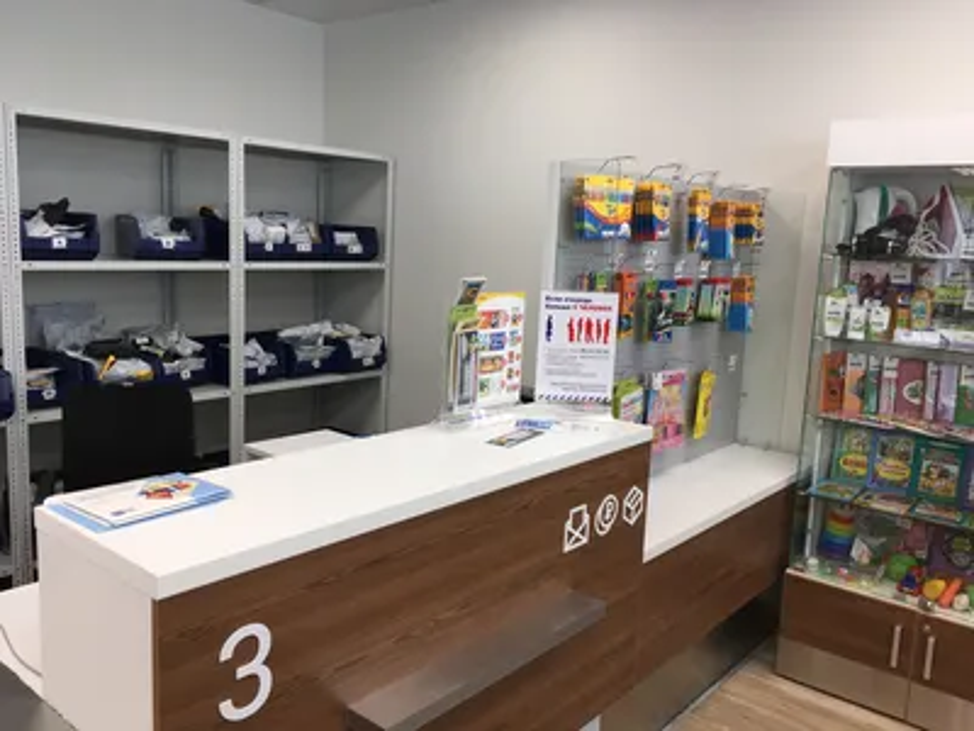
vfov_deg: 48.2
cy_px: 366
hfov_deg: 61.7
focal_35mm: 29
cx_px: 487
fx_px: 816
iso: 32
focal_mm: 4.15
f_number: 2.2
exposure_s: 1/100
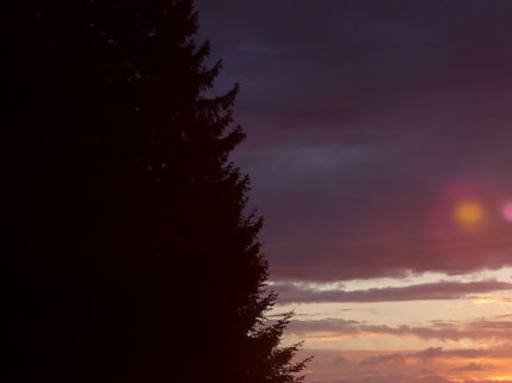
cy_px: 346
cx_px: 591
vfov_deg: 9.6
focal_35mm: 154
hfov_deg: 12.6
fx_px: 2276
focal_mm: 11.3
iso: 80
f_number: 3.4
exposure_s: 1/250
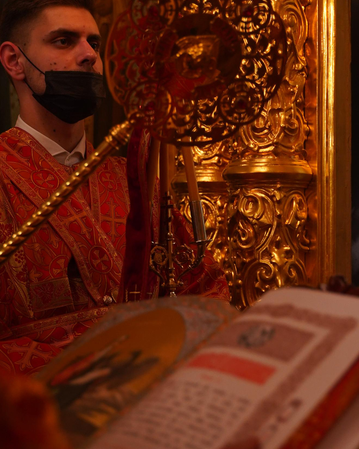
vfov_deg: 20.5
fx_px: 1235
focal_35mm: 93
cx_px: 293
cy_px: 160
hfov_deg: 16.4
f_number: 2.8
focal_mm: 40
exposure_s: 1/80
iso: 1000
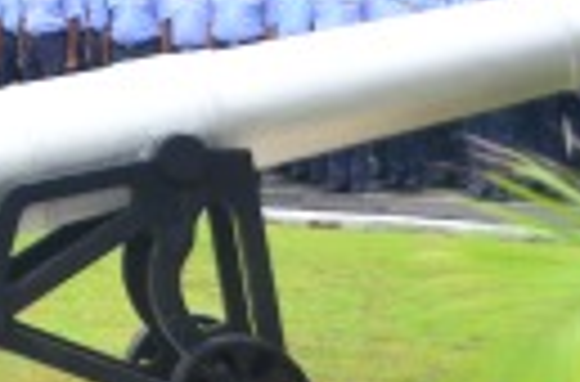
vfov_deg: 5.9
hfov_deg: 8.6
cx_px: -670
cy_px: -384
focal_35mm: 224
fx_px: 3596
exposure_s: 1/100
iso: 250
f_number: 5
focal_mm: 32
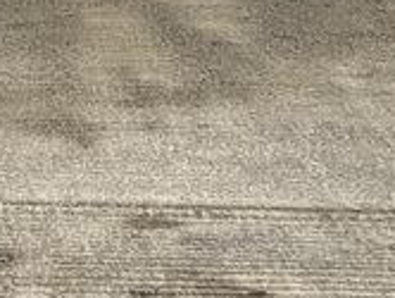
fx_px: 1828
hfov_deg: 12.1
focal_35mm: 160
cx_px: -69
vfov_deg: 8.7
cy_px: -336
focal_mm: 5.7
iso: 50
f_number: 1.5
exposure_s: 1/552
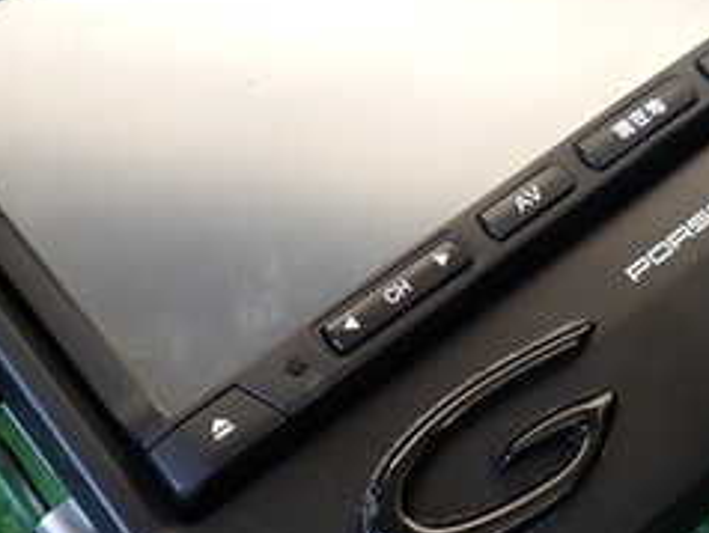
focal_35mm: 63
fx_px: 1292
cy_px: 149
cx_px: 354
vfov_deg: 23.1
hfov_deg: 30.7
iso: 100
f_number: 2.8
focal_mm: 4.5
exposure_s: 1/60
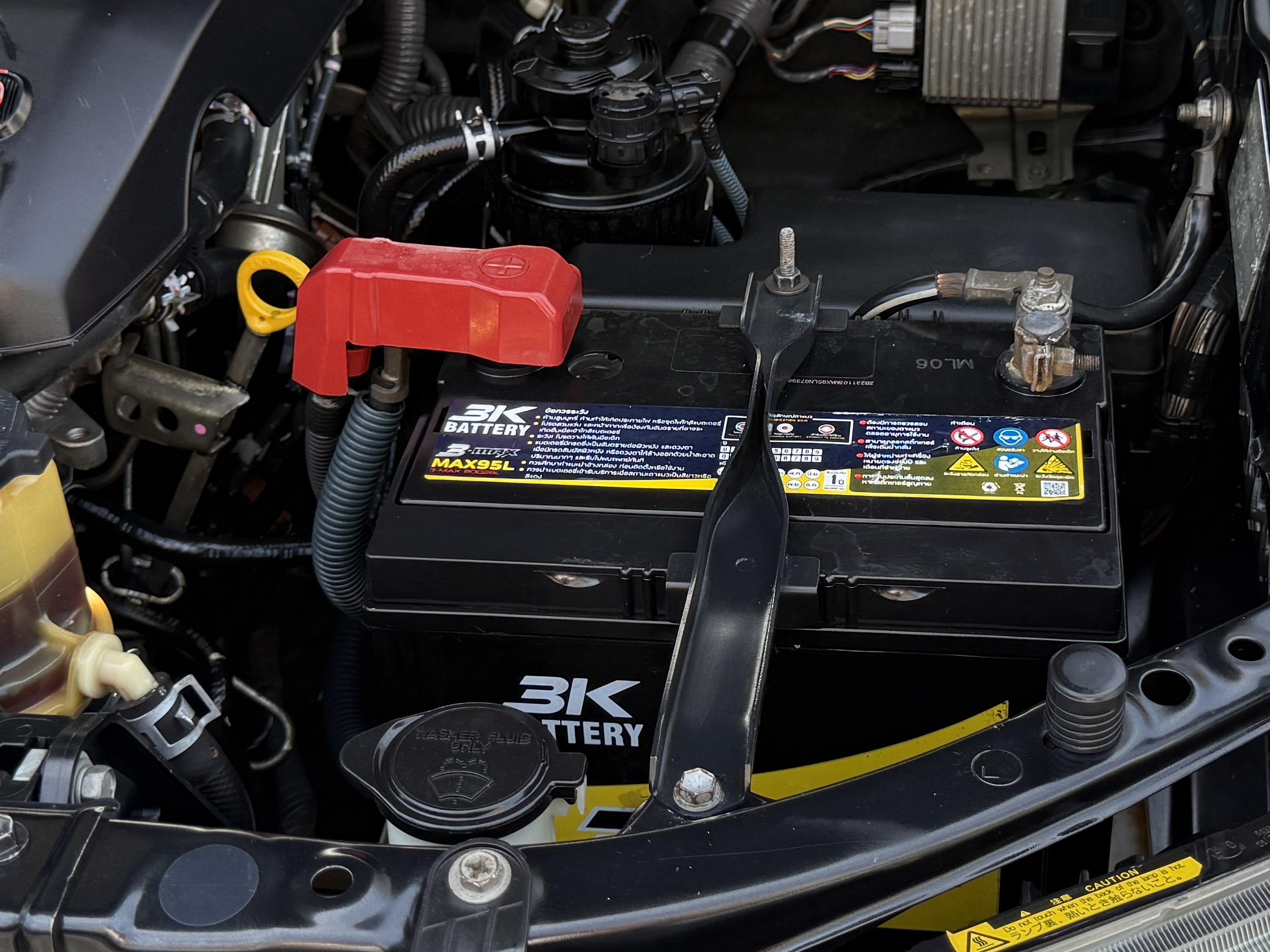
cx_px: 775
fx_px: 2165
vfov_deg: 24.8
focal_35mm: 59
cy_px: 375
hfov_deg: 32.6
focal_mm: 6.76
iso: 100
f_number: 1.78
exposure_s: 1/481
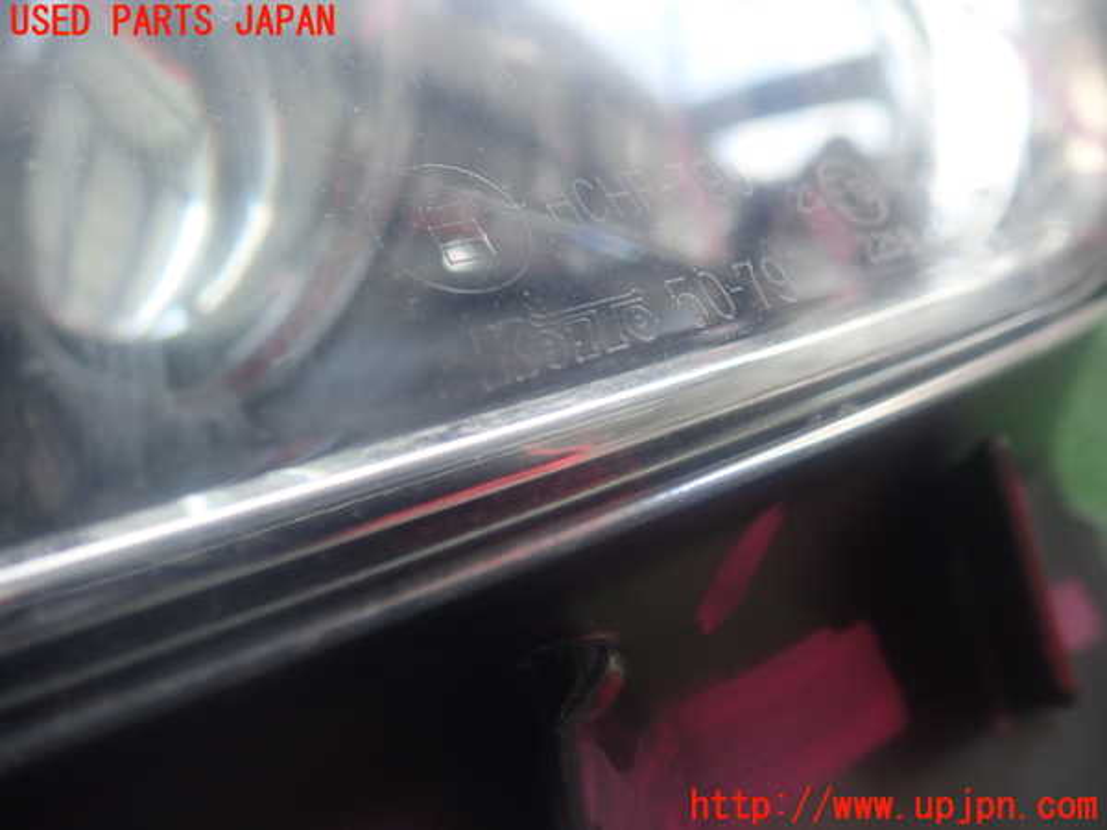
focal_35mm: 30
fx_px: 959
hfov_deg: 60.0
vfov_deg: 46.8
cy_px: 415
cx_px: 554
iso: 160
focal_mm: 5.5
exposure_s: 1/125
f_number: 2.3
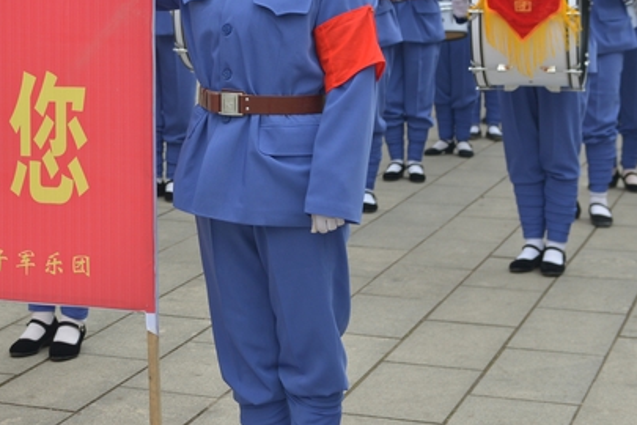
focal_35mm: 96
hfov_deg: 20.7
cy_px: 62
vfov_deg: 14.1
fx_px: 1699
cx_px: 39
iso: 400
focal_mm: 38
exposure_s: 1/80
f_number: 3.5
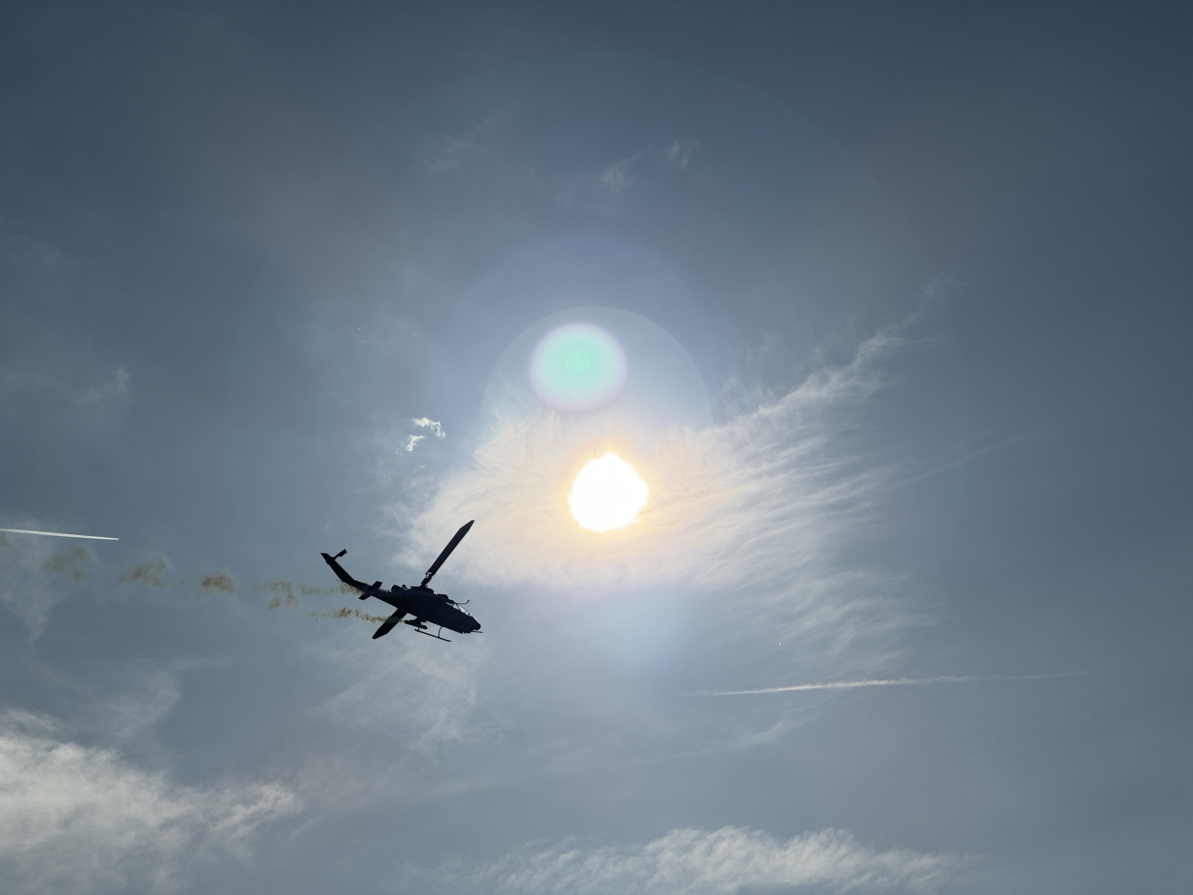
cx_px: 596
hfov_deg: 25.3
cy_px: 448
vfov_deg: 19.1
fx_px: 2654
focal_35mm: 77
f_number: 2.8
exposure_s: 1/8547
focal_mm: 9
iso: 20
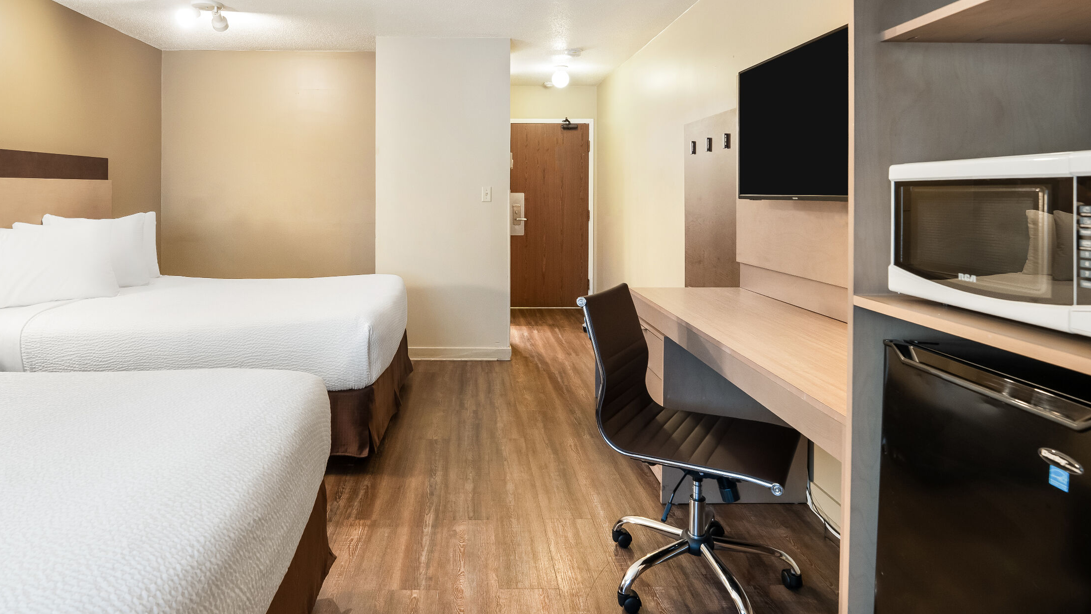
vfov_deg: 55.1
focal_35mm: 20
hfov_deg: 86.2
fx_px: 579
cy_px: 225
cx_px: 480
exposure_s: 1/1.67
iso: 500
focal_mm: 14
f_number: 6.3
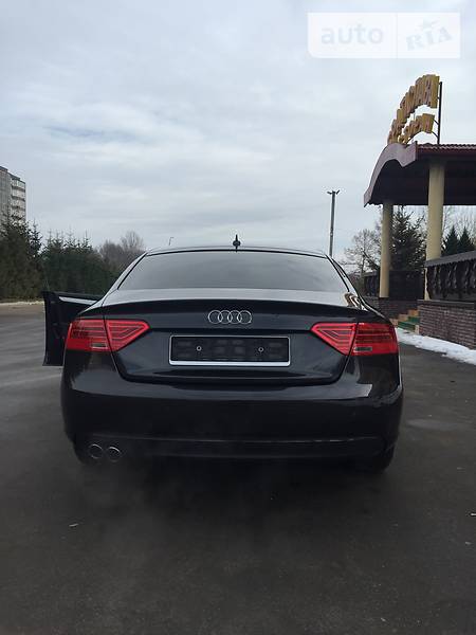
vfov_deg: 61.7
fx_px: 532
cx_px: 238
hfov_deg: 48.2
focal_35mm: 29
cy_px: 318
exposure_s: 1/1412
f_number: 2.2
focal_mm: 4.2
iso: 32
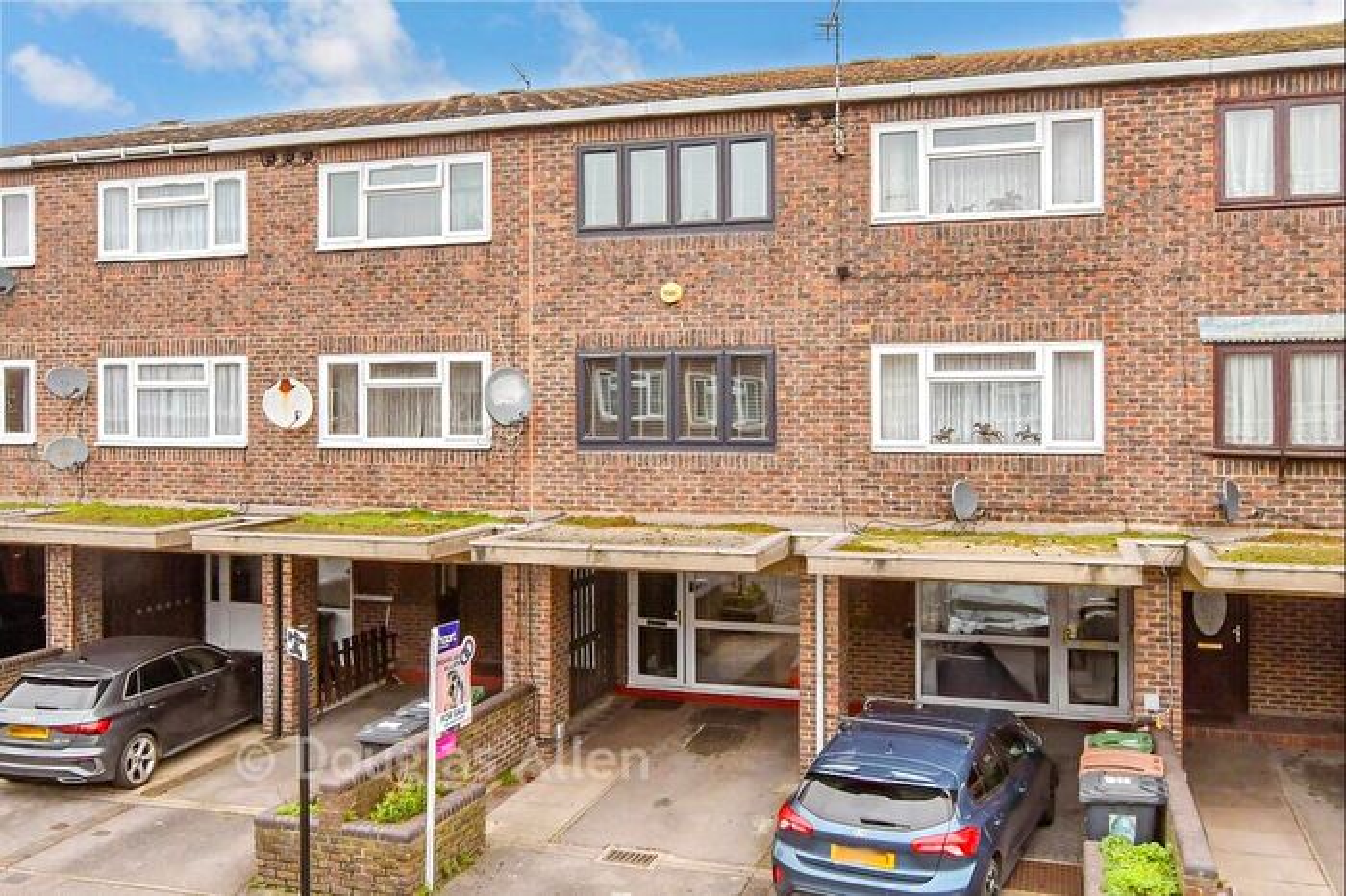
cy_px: 448
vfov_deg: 64.5
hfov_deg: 86.9
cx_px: 673
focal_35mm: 19
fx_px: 710
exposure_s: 1/80
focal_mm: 13
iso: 500
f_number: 10
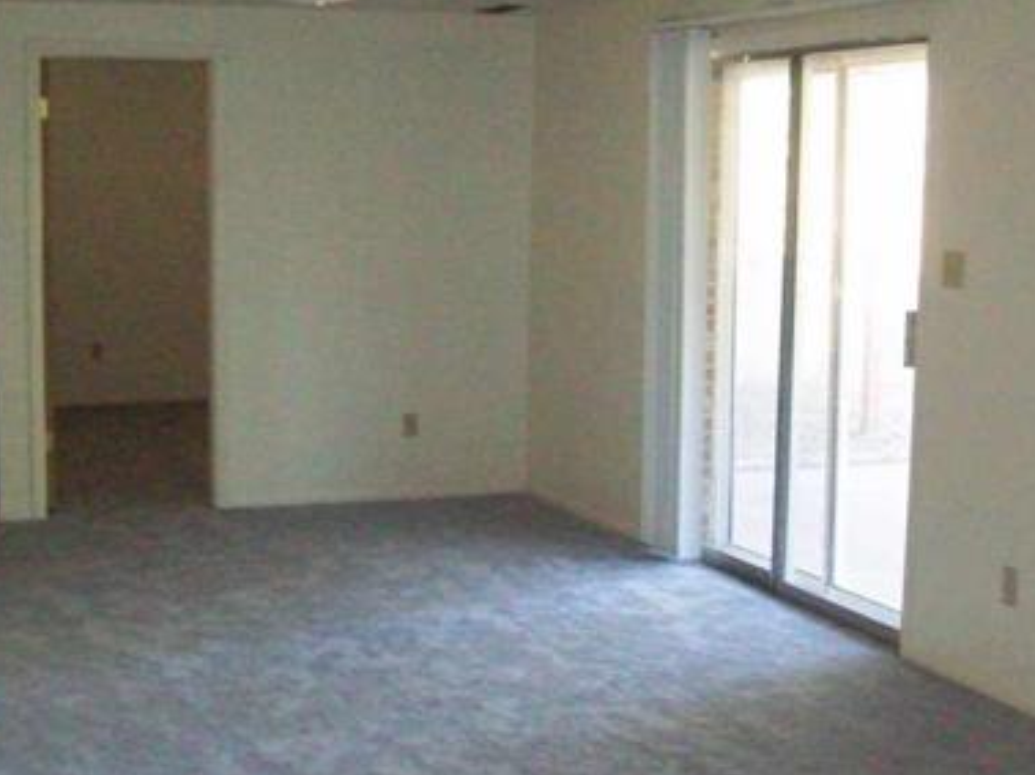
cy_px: 435
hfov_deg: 31.7
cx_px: 531
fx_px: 1823
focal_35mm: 61
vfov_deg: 24.0
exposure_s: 1/128
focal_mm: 6
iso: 800
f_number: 2.7
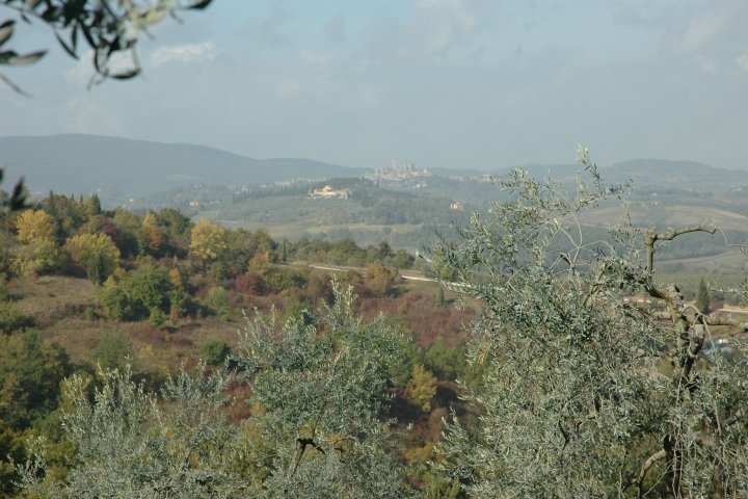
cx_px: 374
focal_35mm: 98
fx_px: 2026
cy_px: 250
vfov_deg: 14.0
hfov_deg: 20.9
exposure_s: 1/320
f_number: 9
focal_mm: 65
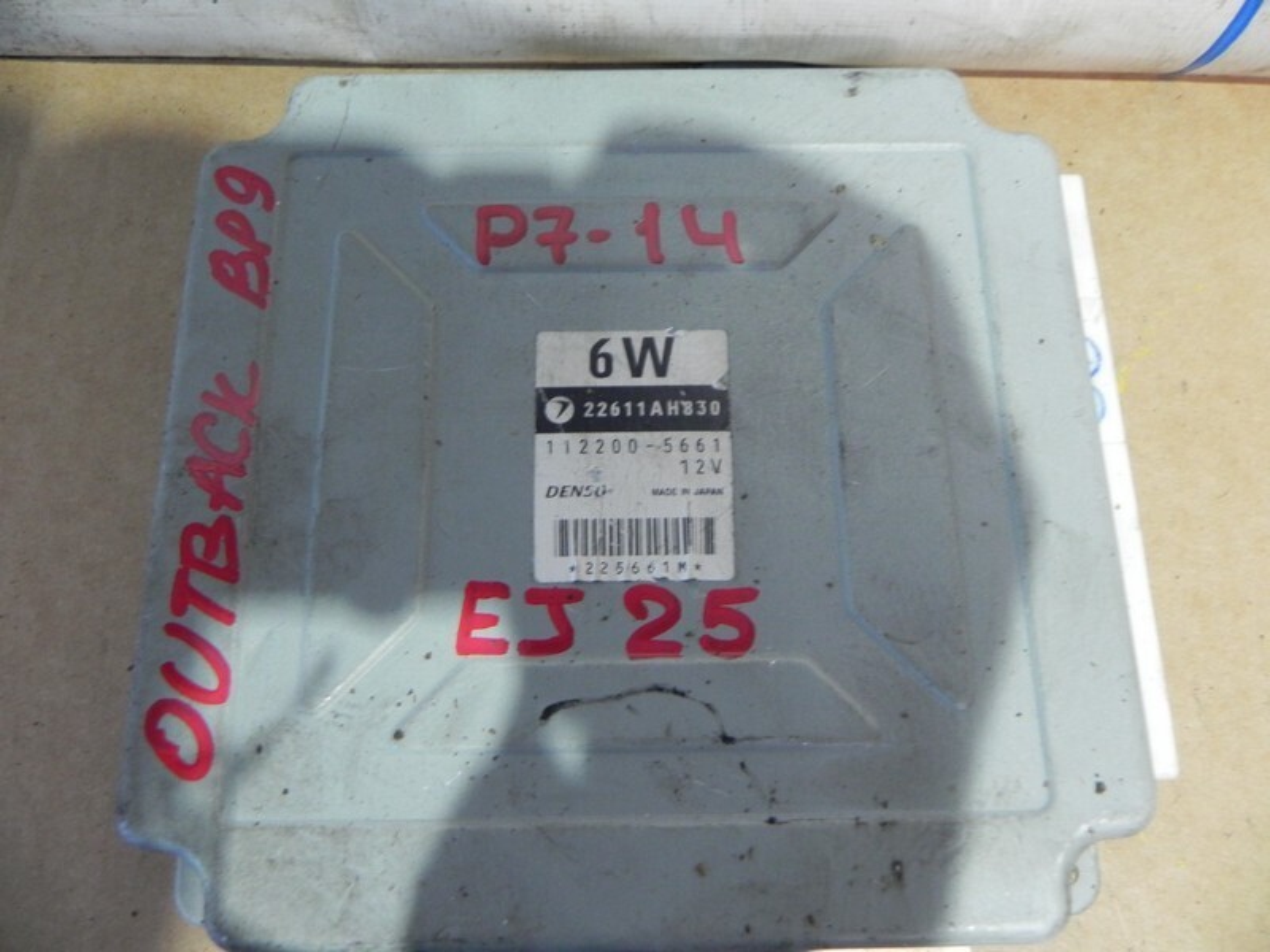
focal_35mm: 26
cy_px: 476
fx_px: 954
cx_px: 635
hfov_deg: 67.3
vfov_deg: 53.1
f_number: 2.8
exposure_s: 1/10.6
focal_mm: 4.6
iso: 400
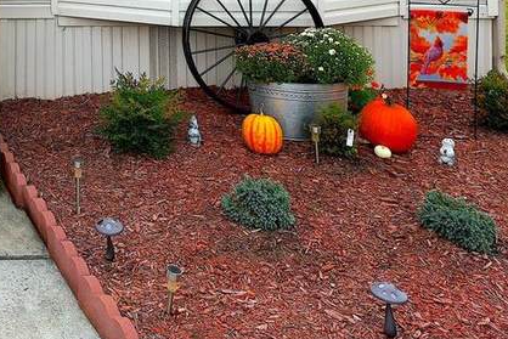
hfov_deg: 32.6
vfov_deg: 22.2
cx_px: -95
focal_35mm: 51
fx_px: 713
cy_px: -165
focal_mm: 11
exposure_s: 1/320
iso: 100
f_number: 4.5
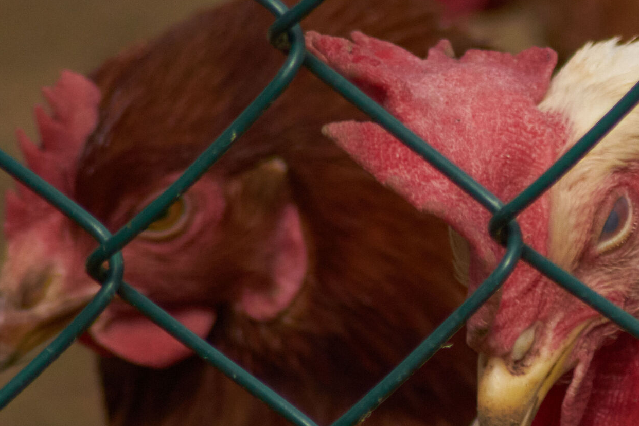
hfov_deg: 1.2
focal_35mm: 1739
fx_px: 30865
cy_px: 125
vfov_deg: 0.8
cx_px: 562
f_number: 11
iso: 2000
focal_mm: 600
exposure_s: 1/2000
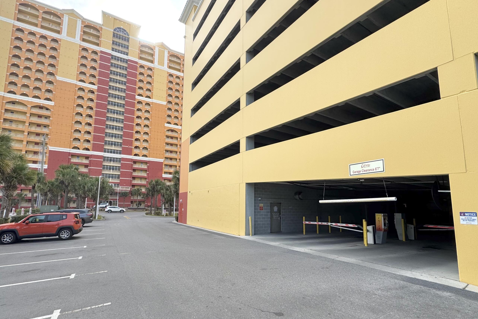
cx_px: 232
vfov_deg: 70.1
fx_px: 226
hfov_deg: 93.3
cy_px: 181
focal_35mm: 17
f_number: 2.2
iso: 40
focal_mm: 2.22
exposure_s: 1/910
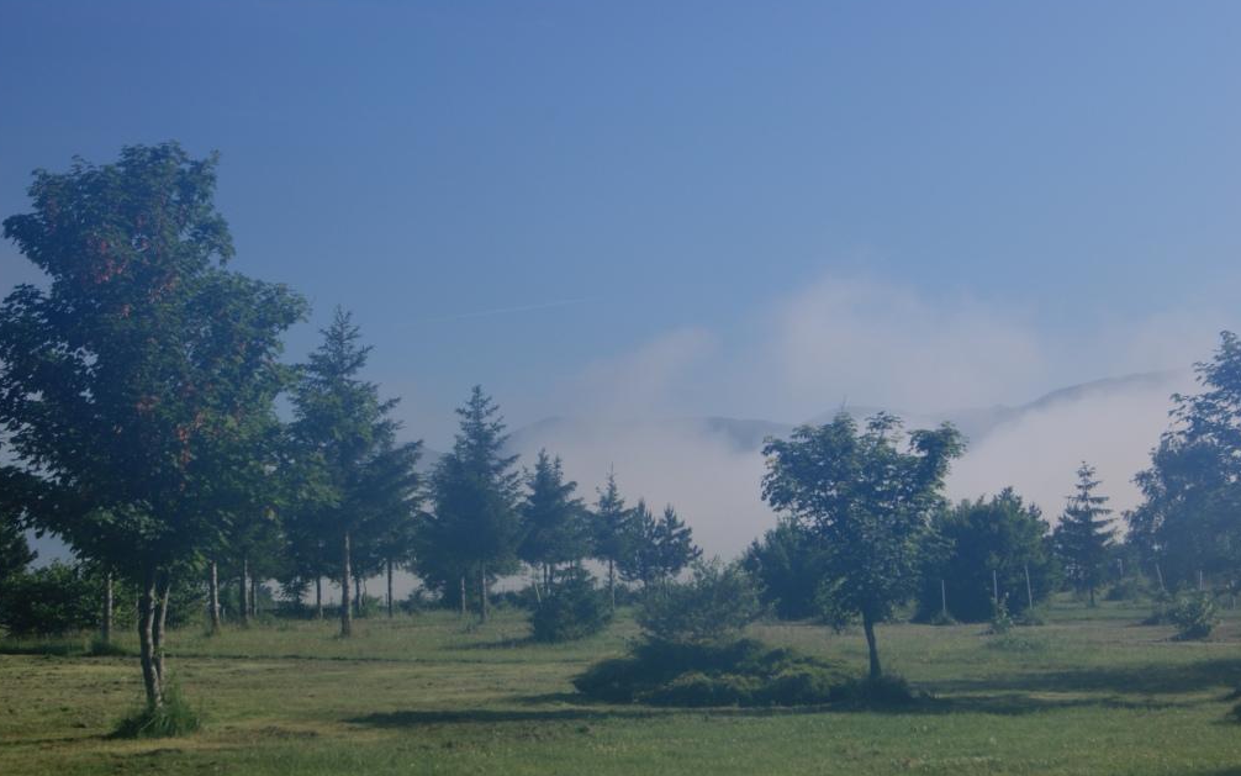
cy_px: 410
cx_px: 614
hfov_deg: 37.2
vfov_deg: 23.8
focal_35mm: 55
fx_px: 1844
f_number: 11
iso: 100
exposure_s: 1/250
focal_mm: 35
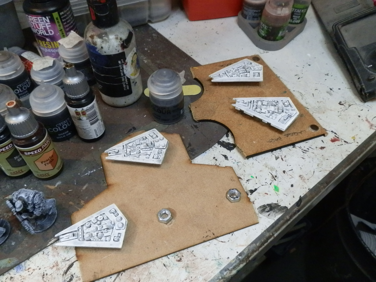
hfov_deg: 63.4
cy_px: 141
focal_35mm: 28
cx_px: 188
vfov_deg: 49.7
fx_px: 304
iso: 400
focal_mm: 5
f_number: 3.1
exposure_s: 1/125
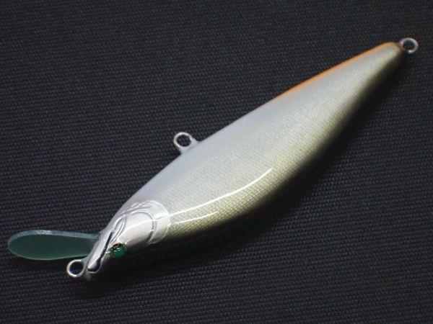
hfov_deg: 19.6
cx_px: 216
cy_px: 162
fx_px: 1251
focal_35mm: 100
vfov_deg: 14.8
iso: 800
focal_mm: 18
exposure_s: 1/100
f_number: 4.9
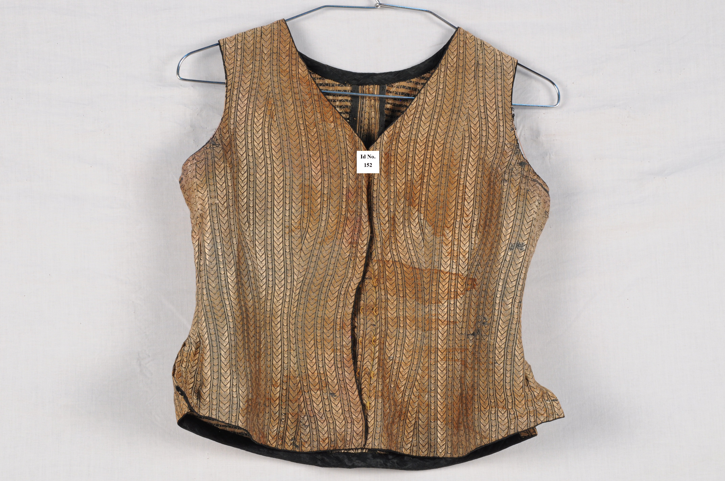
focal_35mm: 99
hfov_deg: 20.6
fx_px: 1991
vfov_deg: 13.8
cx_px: 362
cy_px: 240
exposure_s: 1/4
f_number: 16
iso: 400
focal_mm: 66
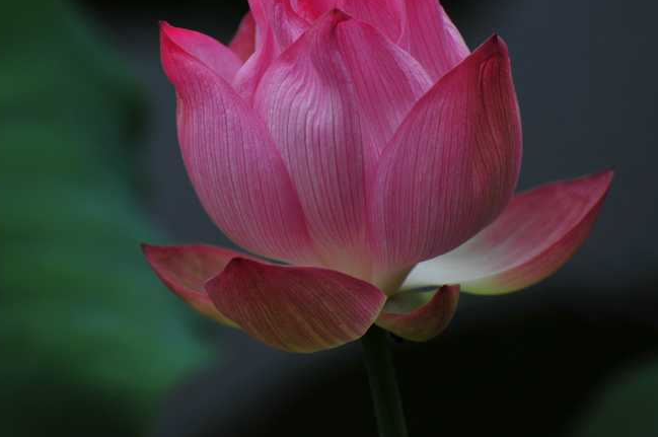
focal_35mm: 442
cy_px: 97
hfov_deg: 4.7
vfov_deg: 3.1
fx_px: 8069
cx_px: 265
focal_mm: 280
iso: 200
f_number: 5.6
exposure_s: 1/125
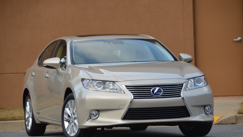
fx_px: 1369
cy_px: 74
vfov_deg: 5.7
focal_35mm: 213
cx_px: 122
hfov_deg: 10.1
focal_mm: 135
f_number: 5.6
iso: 800
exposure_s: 1/640
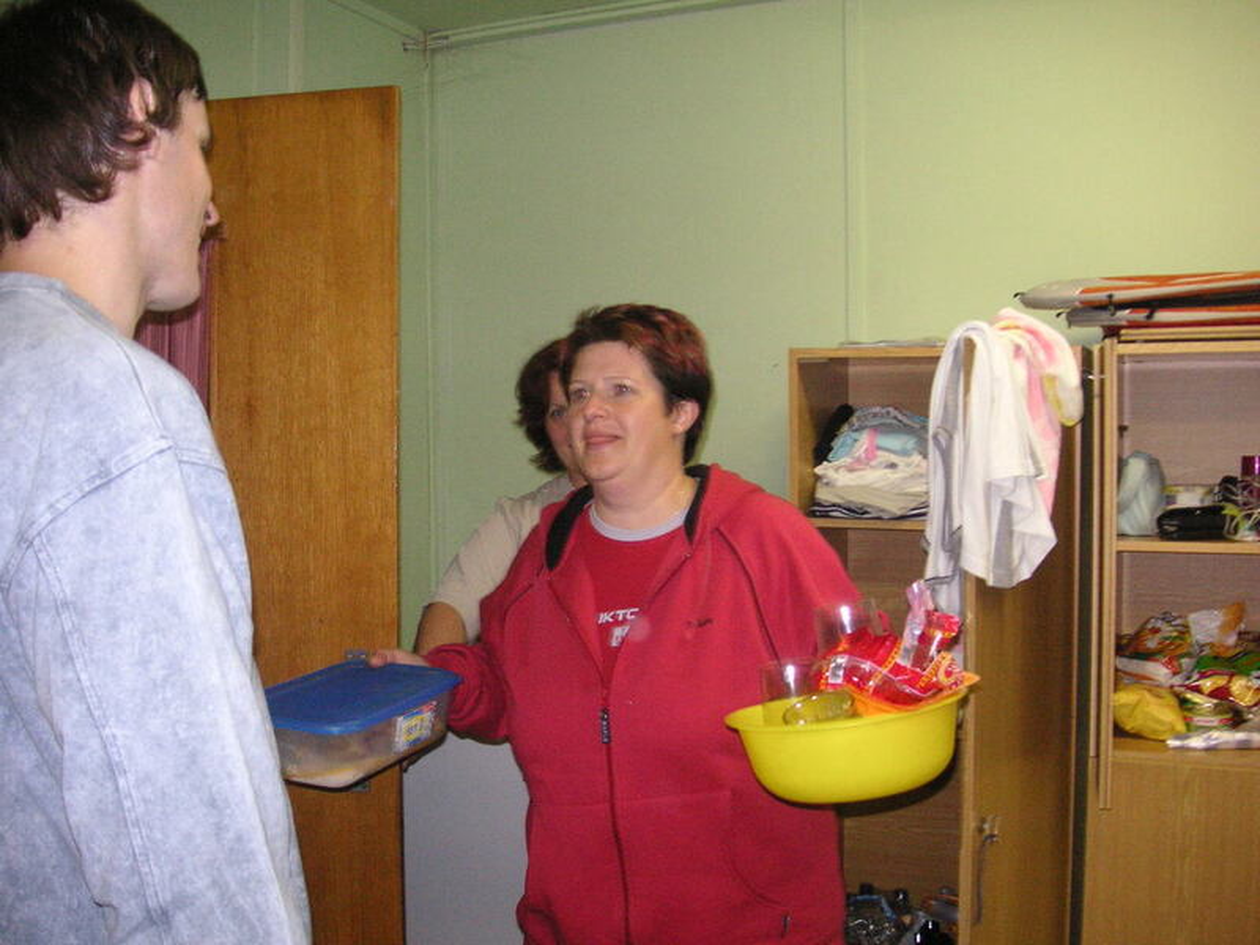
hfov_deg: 50.1
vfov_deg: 38.7
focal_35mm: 37
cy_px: 472
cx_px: 630
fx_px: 1347
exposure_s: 1/45
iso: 160
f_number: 2.8
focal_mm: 6.1
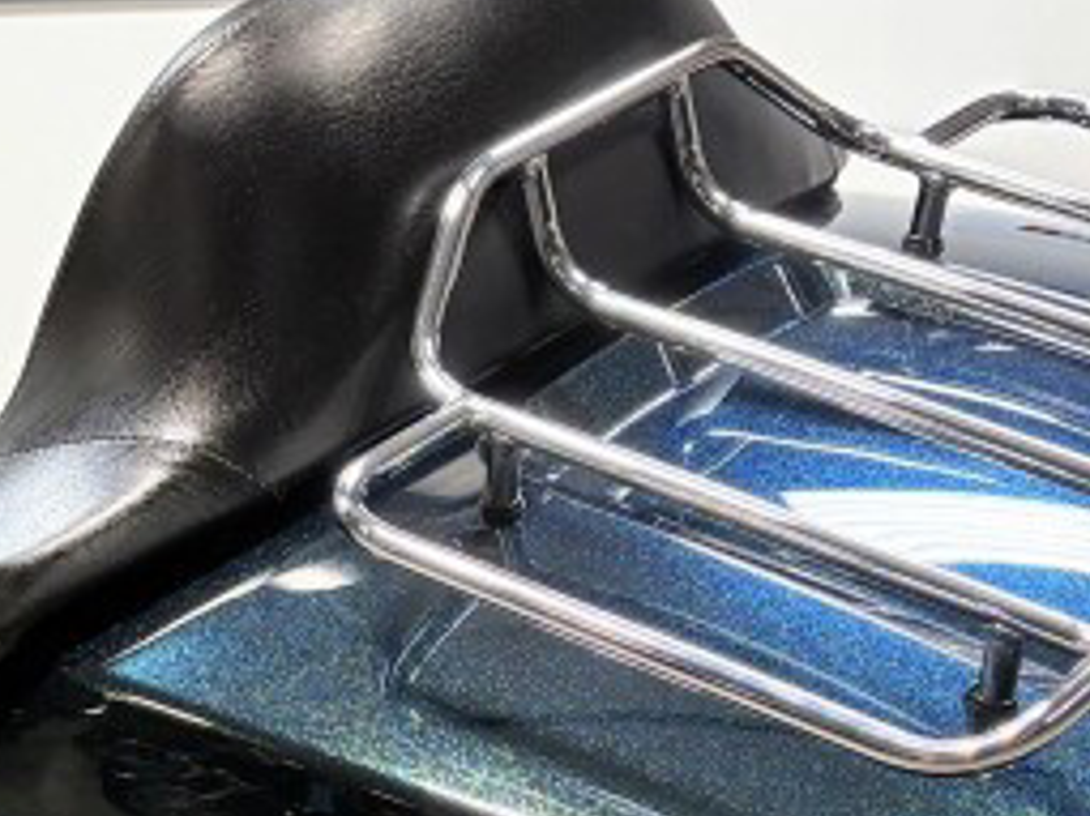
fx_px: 3431
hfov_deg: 17.4
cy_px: 837
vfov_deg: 13.4
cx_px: -113
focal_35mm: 109
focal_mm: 5.96
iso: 50
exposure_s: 1/120
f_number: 1.6
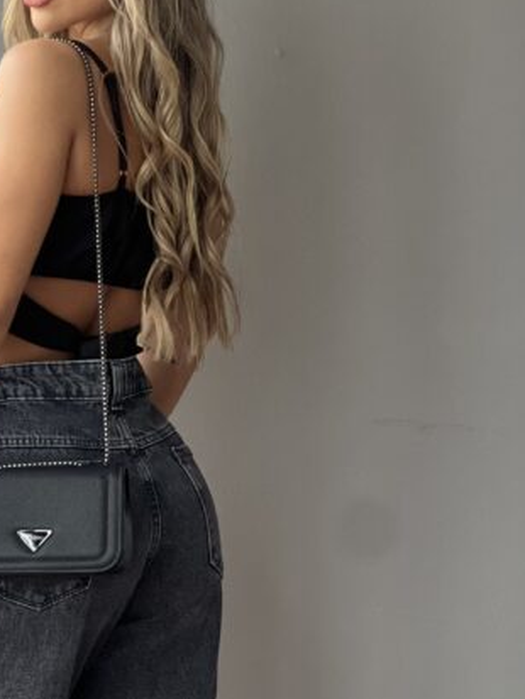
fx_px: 3517
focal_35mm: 174
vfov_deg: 11.3
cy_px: 526
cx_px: 108
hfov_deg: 8.5
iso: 250
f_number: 2.8
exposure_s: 1/118
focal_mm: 9
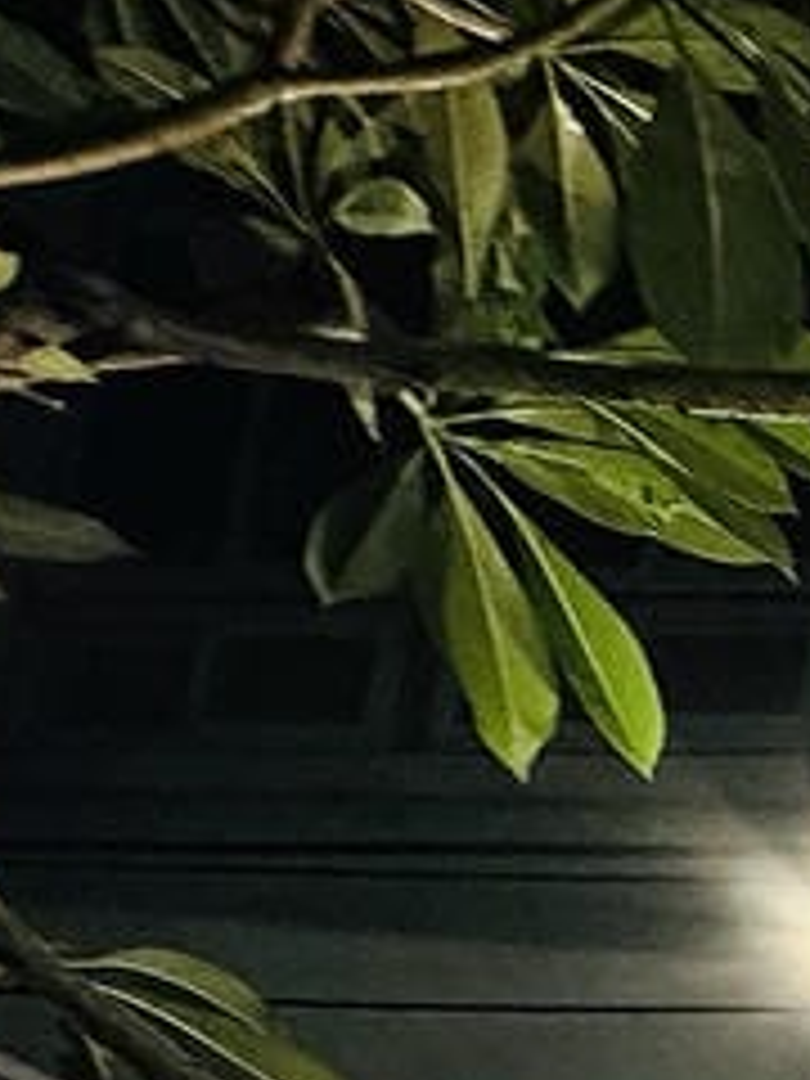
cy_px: 1800
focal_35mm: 70
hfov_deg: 12.3
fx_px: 2184
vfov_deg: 21.2
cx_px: 2277
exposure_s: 1/60
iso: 640
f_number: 2.2
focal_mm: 2.22
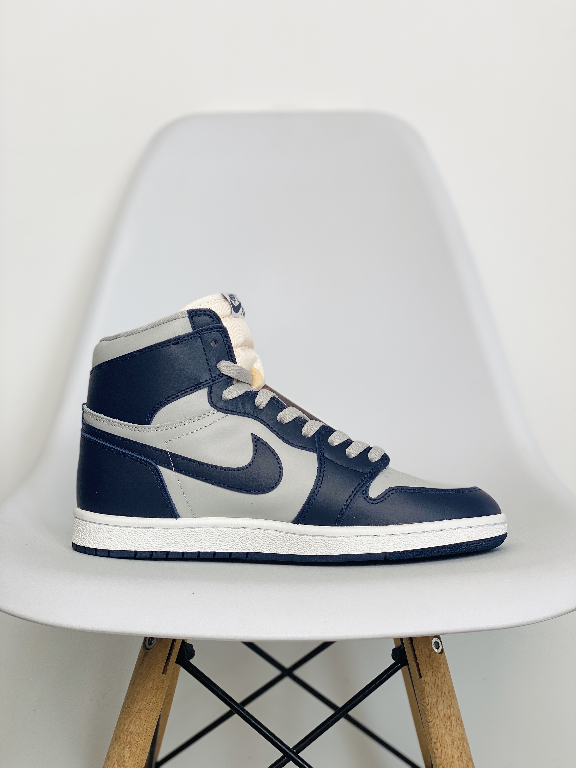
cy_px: 384
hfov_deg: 28.0
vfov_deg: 36.8
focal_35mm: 52
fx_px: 1154
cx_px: 288
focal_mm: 6
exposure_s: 1/123
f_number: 2
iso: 20
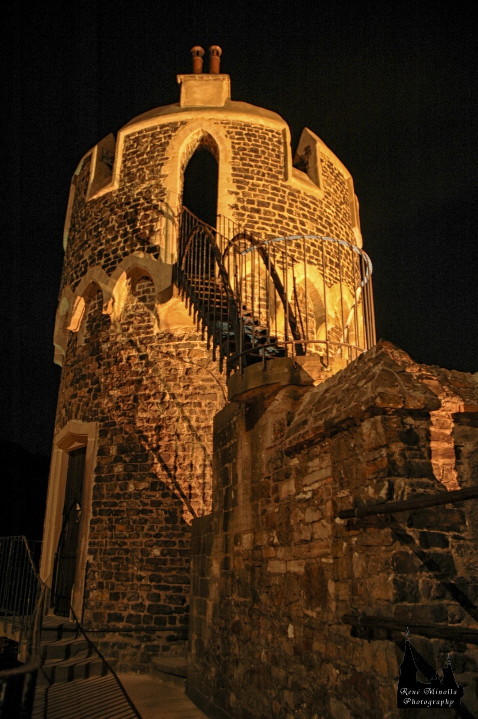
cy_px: 360
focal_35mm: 27
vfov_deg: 67.4
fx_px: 539
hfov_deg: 47.9
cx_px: 239
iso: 200
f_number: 3.5
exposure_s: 2.5
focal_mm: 18
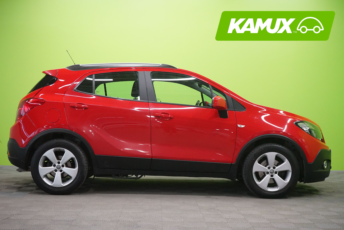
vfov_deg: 27.5
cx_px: 172
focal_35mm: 49
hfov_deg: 40.3
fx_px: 468
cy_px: 115
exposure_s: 1/320
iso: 6400
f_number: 5.6
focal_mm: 49
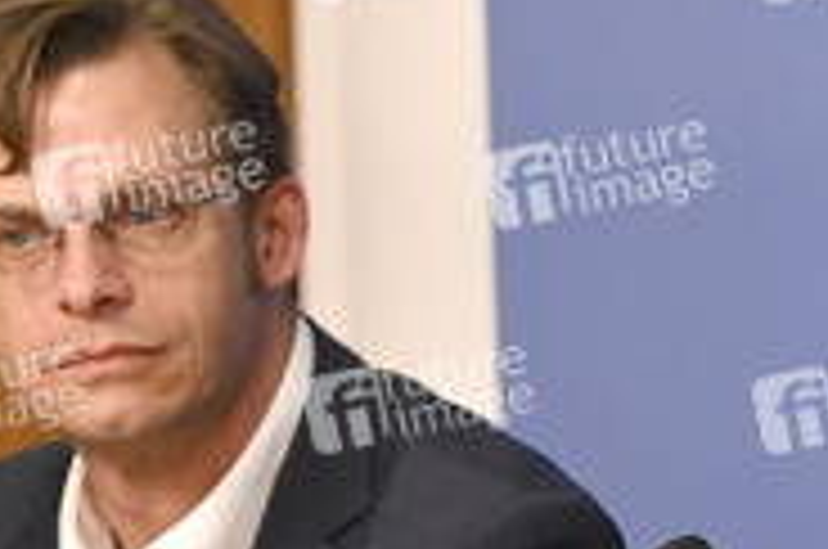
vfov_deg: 3.0
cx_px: 929
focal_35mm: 454
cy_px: 513
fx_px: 10424
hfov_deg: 4.5
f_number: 7.1
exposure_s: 1/400
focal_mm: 185
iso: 3200
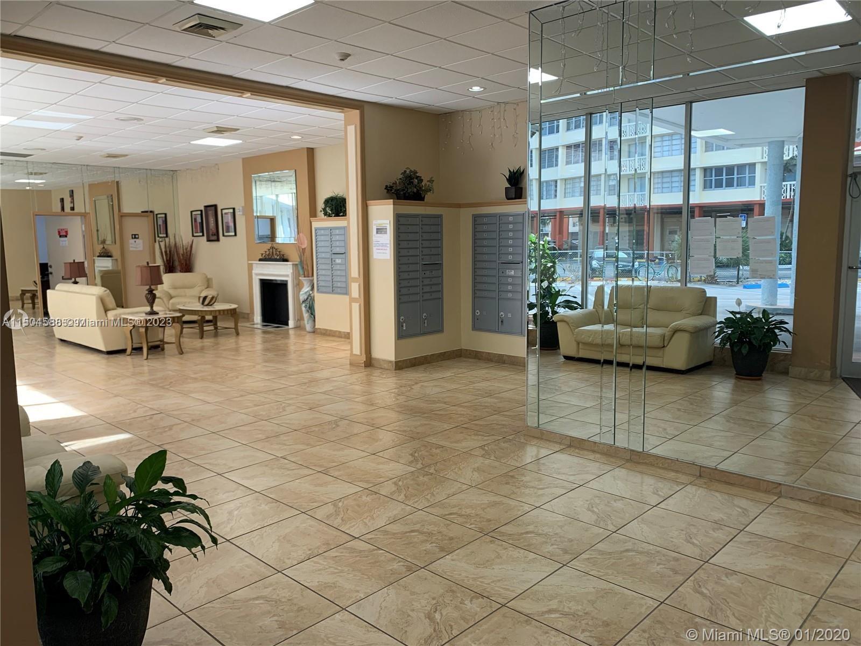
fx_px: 647
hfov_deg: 67.3
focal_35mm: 26
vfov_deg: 53.1
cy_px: 323
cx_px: 430
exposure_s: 1/120
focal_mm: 4.25
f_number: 1.8
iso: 50
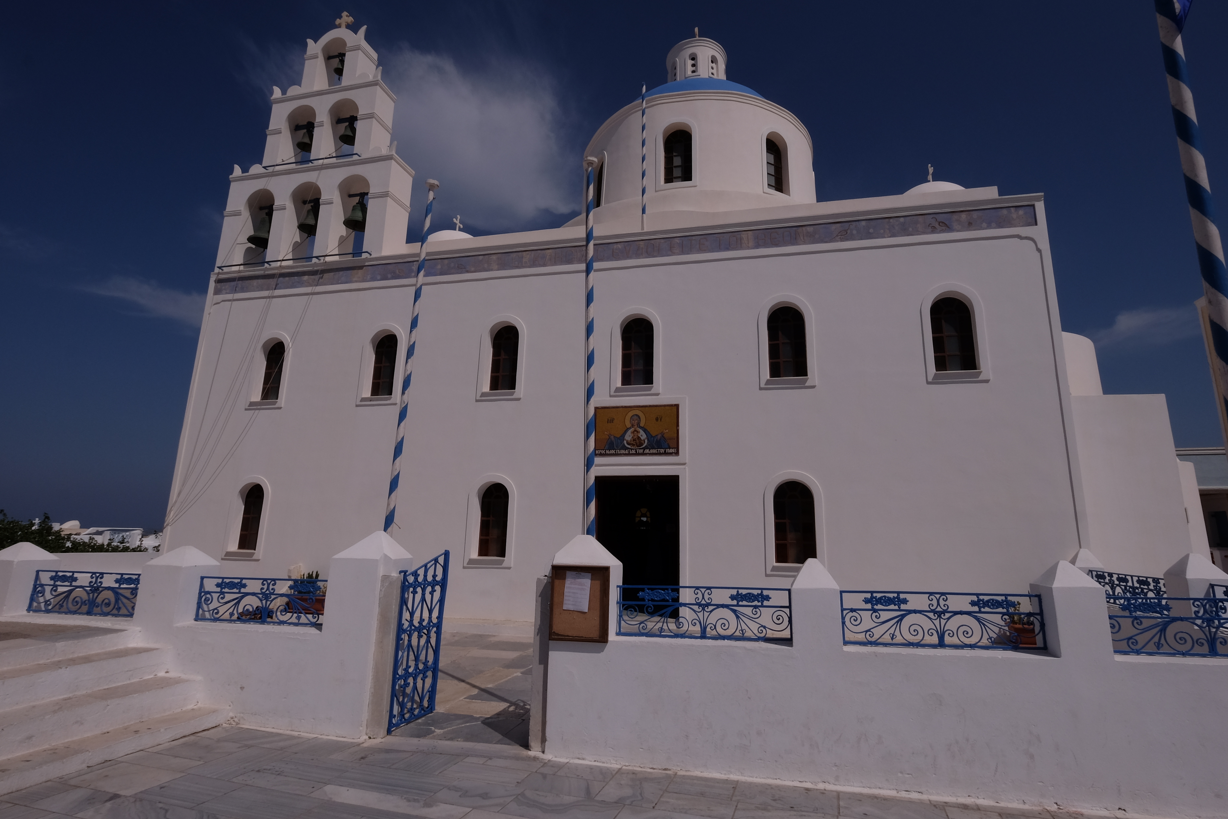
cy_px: 394
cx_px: 649
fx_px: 614
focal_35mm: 18
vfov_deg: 67.4
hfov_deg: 89.9
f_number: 20
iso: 200
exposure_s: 1/400
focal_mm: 10
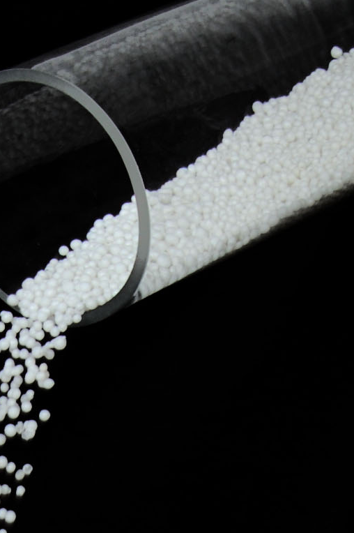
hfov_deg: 7.2
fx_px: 2793
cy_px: 886
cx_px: -26
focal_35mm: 189
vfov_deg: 10.4
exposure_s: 1/160
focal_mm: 32
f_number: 11
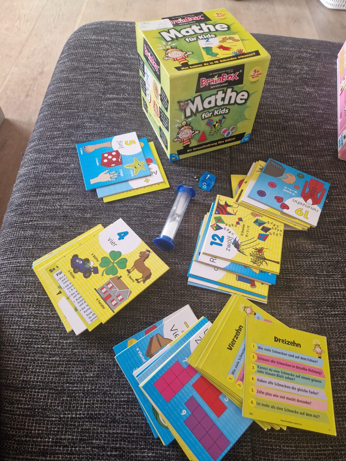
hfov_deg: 58.9
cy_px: 230
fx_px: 307
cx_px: 173
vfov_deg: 73.9
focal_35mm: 23
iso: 50
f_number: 1.8
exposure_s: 1/100
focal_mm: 5.4
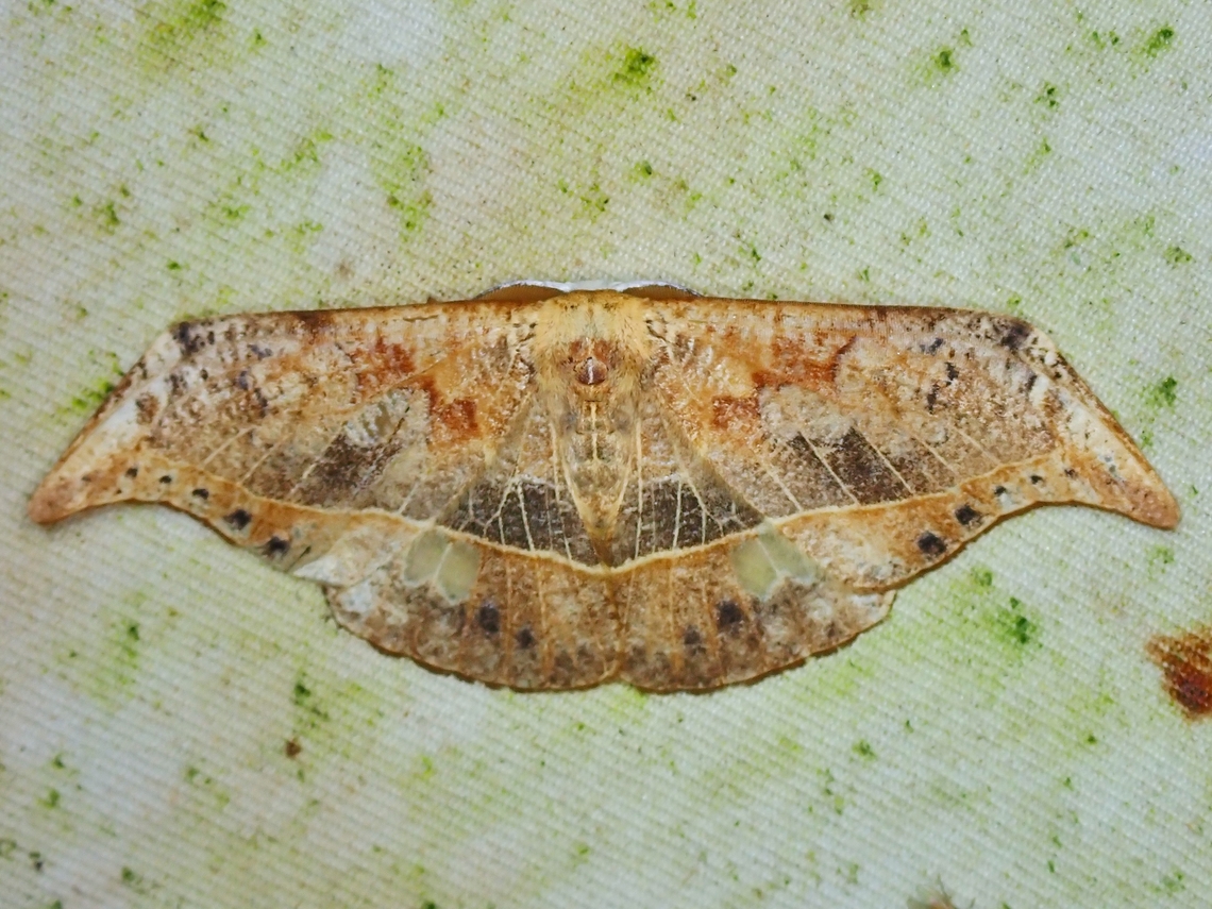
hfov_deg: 19.6
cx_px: 606
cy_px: 454
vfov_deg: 14.8
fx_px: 3501
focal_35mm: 100
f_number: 6.3
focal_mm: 18
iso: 100
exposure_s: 1/400
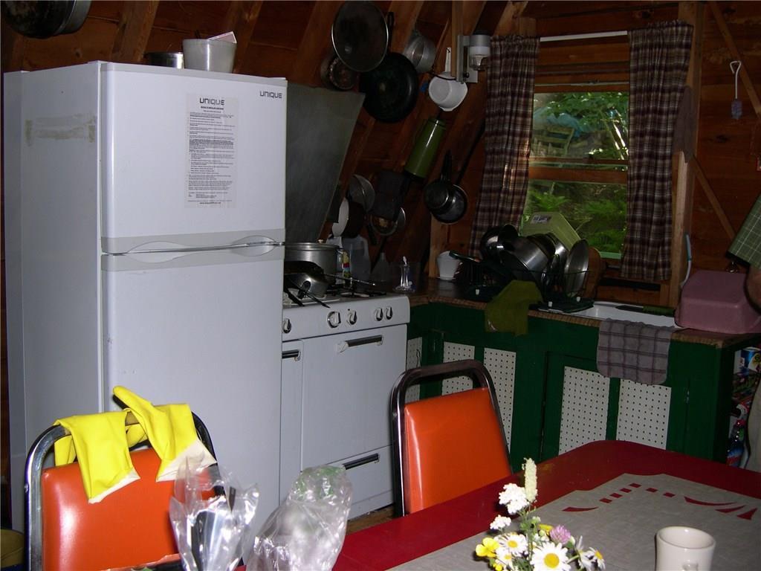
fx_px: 835
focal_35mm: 38
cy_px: 286
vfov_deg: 37.7
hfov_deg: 49.0
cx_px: 380
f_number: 2.8
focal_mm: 8
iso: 100
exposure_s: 1/60
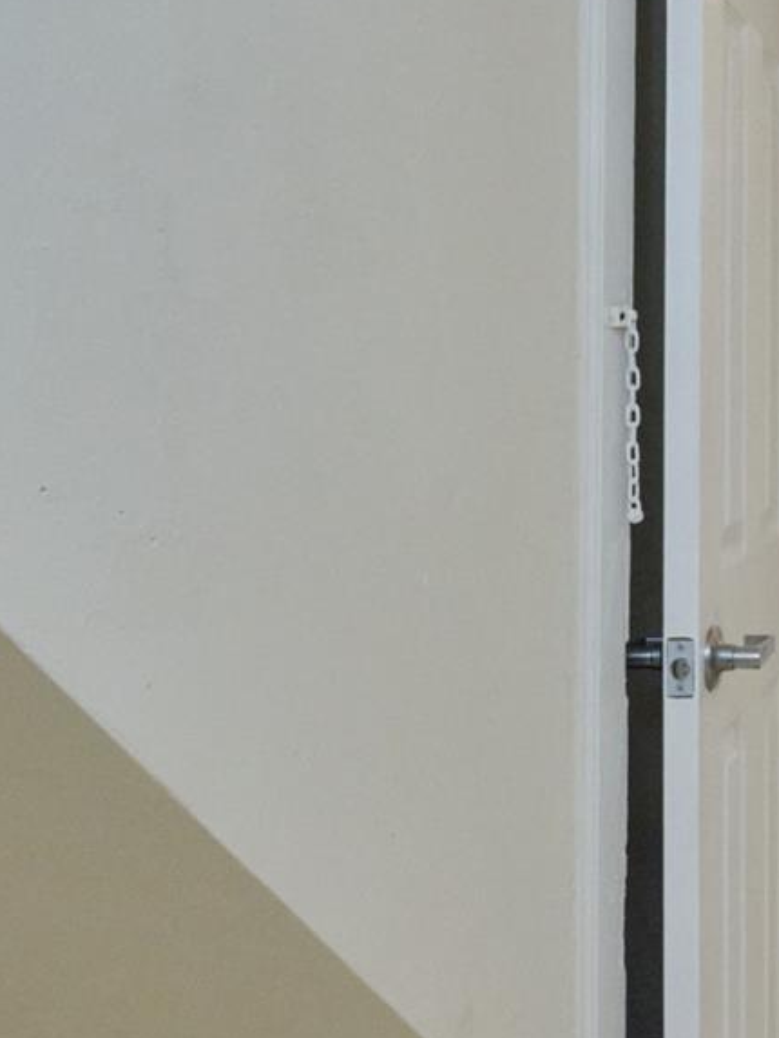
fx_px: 1650
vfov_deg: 34.9
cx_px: 1328
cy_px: 457
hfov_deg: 20.4
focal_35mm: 55
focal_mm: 16
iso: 1600
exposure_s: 1/60
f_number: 16
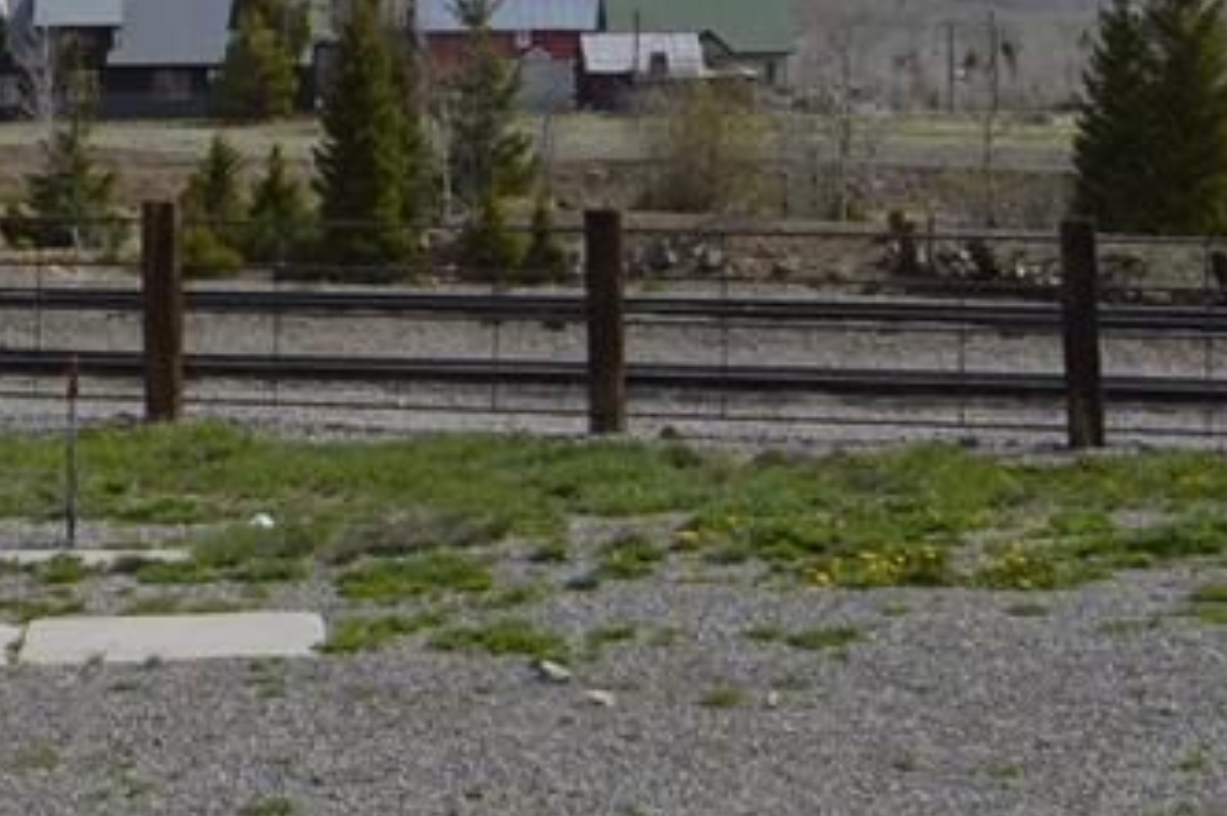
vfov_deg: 11.9
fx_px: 3781
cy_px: -343
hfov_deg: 18.4
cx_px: 432
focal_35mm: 111
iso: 100
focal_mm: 24
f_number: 9
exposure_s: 1/320
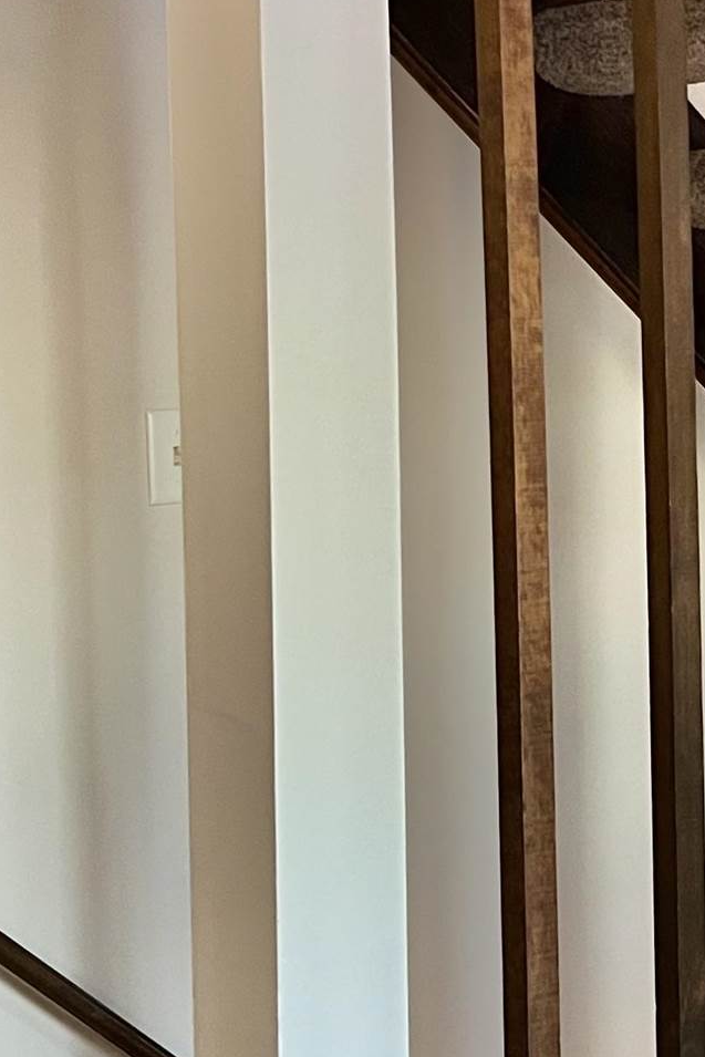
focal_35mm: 87
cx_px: 828
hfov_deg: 15.2
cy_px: 394
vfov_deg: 23.3
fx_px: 2554
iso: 400
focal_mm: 5.7
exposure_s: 1/60
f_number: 1.5
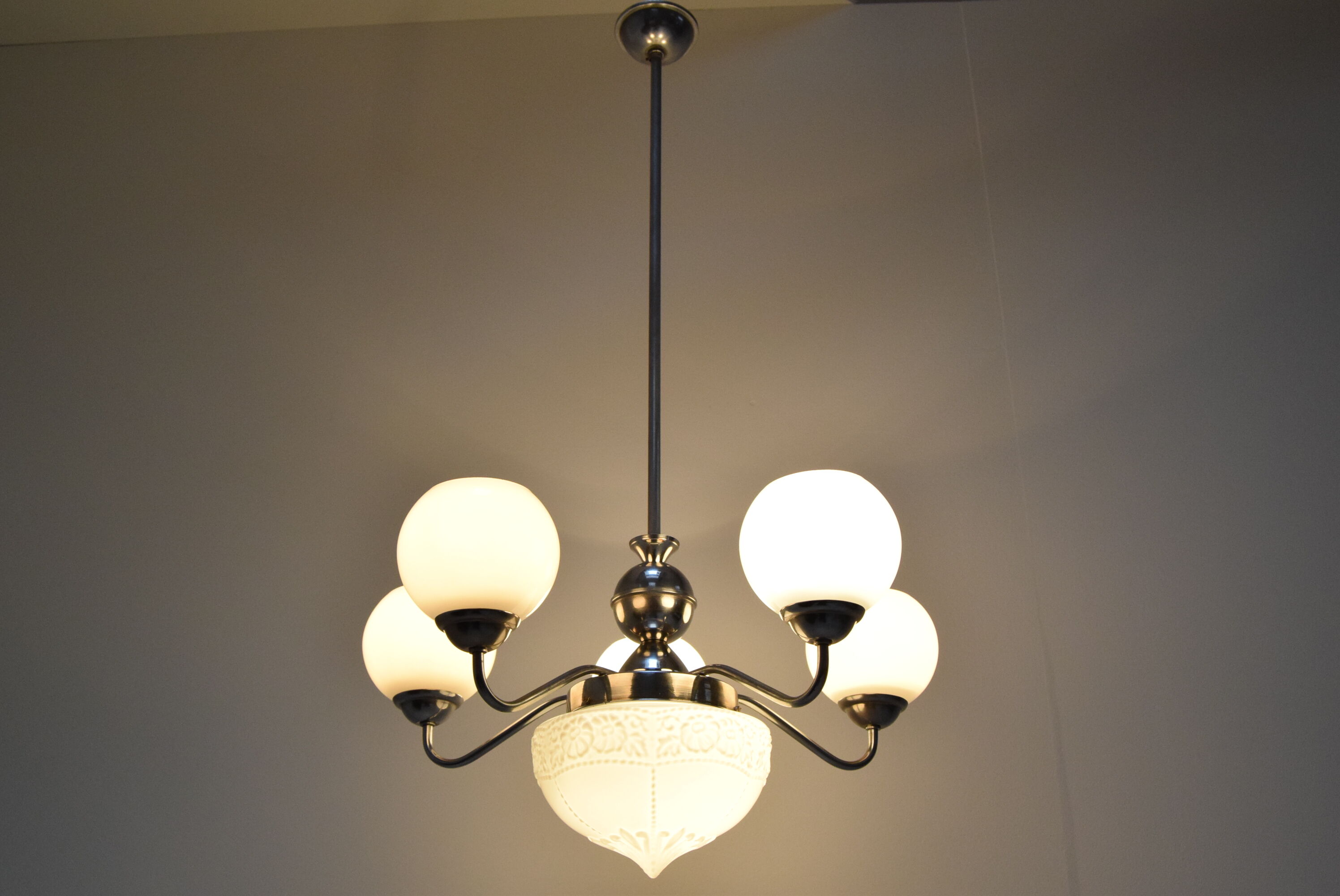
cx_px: 670
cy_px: 448
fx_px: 1285
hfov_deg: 55.1
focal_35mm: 34
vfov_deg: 38.4
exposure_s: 1/160
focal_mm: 23
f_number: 6.3
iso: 1600
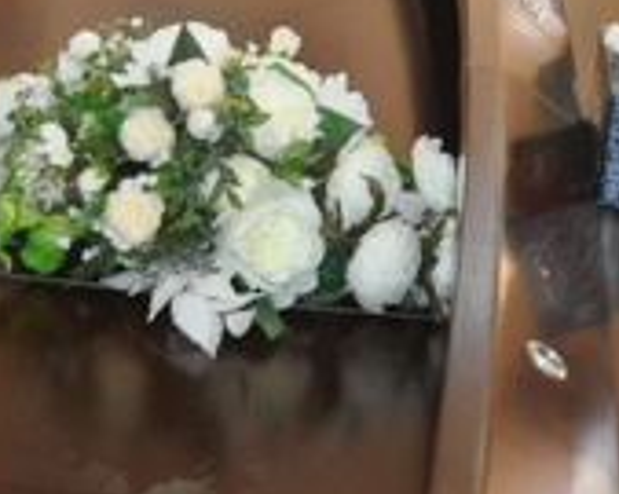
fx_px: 2197
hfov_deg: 15.5
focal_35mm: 120
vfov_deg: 12.4
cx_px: -106
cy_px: -163
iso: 800
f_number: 3.5
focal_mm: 18
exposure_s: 1/60
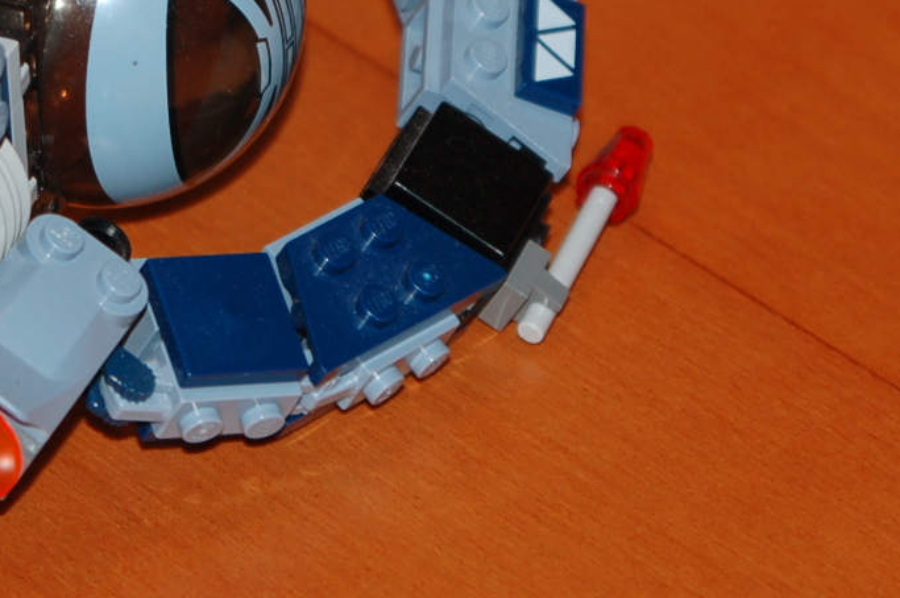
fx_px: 7593
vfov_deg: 4.5
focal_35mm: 304
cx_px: 159
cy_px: -18
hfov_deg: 6.8
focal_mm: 92
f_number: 5.3
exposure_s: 1/60
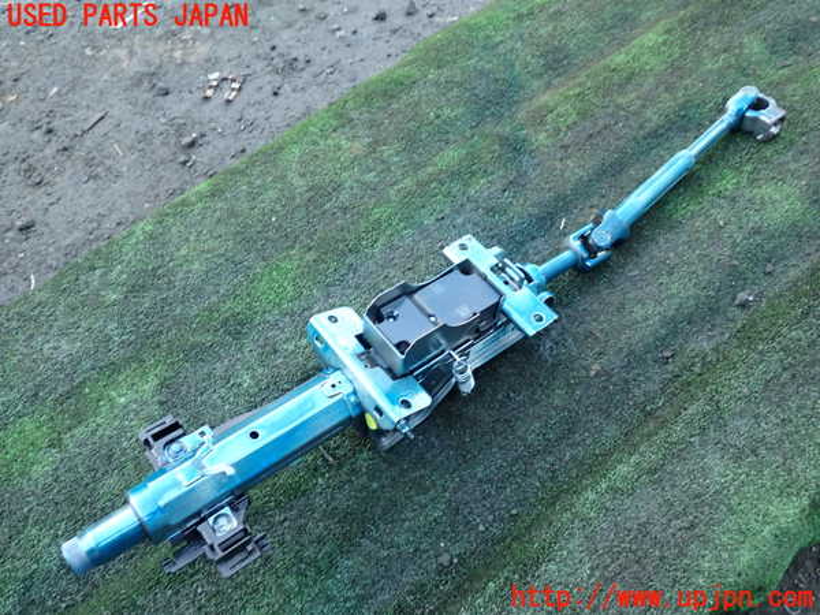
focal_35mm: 30
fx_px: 711
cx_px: 410
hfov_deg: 60.0
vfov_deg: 46.8
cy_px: 308
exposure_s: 1/30
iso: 250
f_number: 2.3
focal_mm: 5.4
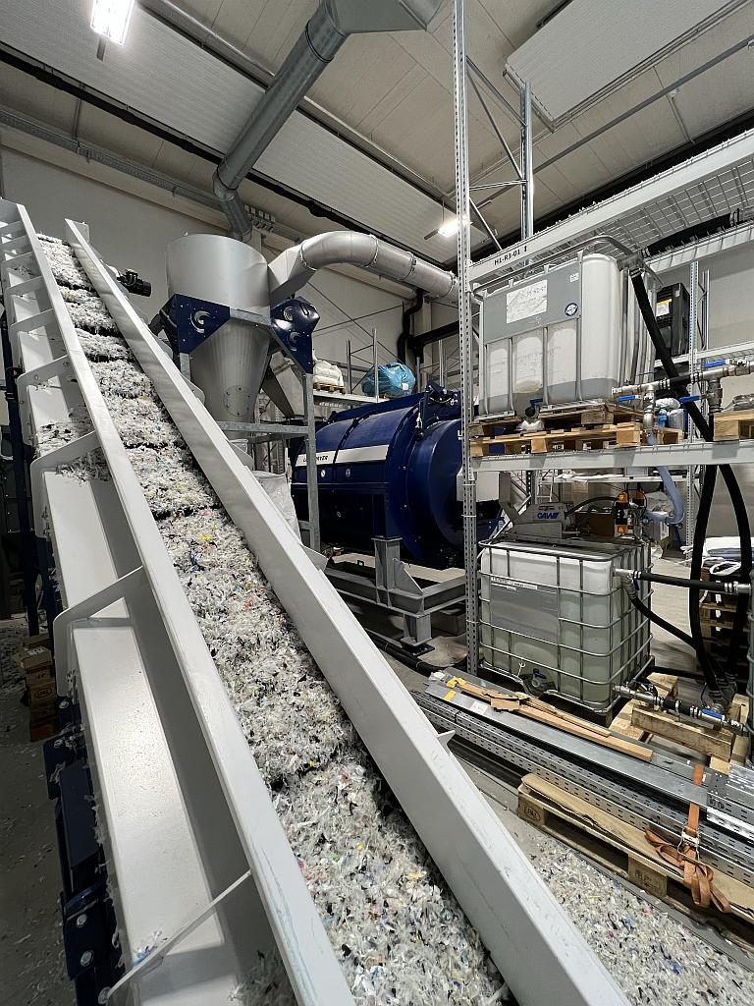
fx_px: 378
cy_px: 503
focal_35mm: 13
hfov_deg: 89.9
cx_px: 377
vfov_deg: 106.2
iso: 200
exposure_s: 1/100
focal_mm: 1.57
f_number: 1.8
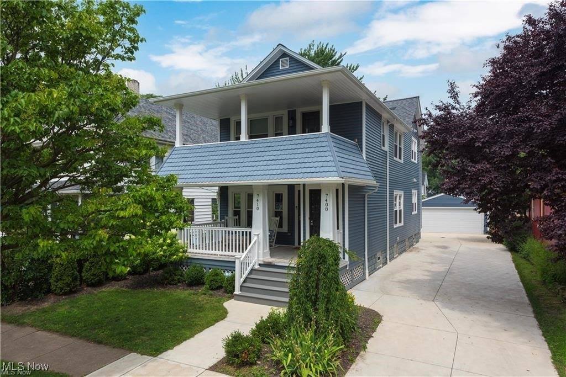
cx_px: 283
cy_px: 188
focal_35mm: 24
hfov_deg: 73.7
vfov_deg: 53.1
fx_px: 377
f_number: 9
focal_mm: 24
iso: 400
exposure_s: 1/800
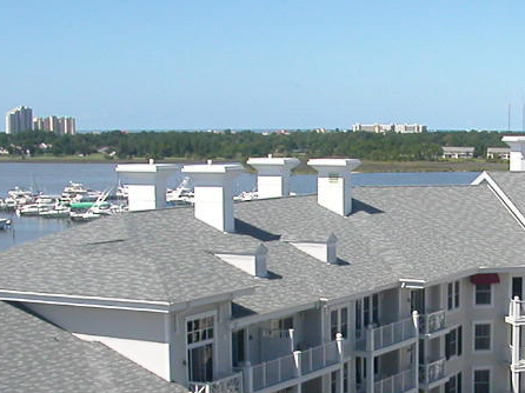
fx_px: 1288
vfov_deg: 17.1
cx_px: 458
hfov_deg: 22.5
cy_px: 369
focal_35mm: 85
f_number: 4.5
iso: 100
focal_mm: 5.6
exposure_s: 1/754
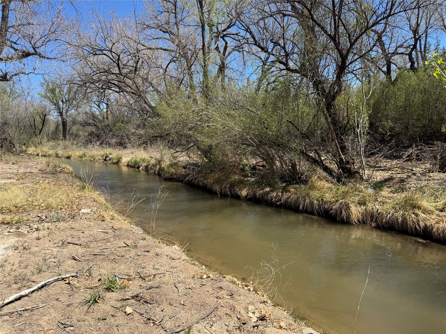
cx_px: 223
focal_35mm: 24
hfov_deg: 71.6
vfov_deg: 56.8
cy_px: 167
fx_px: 309
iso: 80
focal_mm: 6.76
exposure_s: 1/3096
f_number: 1.78
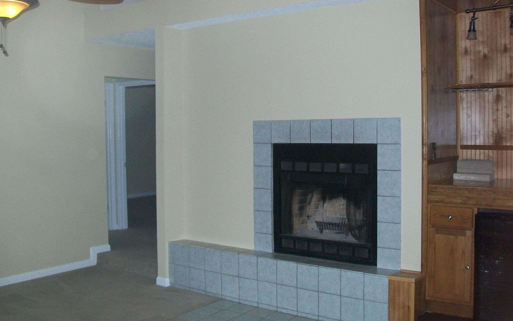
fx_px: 545
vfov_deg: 32.8
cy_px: 152
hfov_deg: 50.4
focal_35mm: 39
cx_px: 256
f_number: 2.7
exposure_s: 1/60
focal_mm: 6
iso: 160
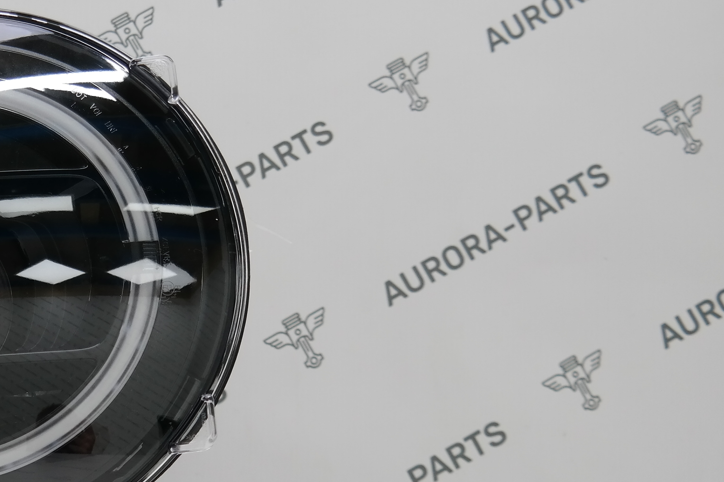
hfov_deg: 20.2
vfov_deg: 14.1
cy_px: 265
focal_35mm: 97
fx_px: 1950
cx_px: -54
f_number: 4
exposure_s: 1/80
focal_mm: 25
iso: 200
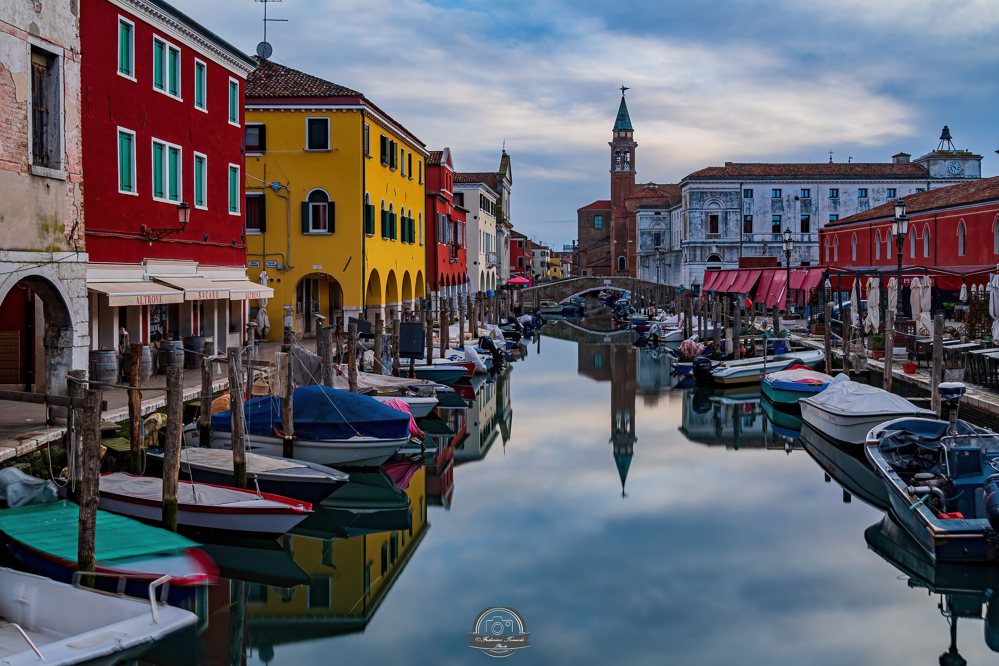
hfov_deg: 53.1
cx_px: 500
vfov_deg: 36.9
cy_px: 333
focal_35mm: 36
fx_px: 999
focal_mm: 24
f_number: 10
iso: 100
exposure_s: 10
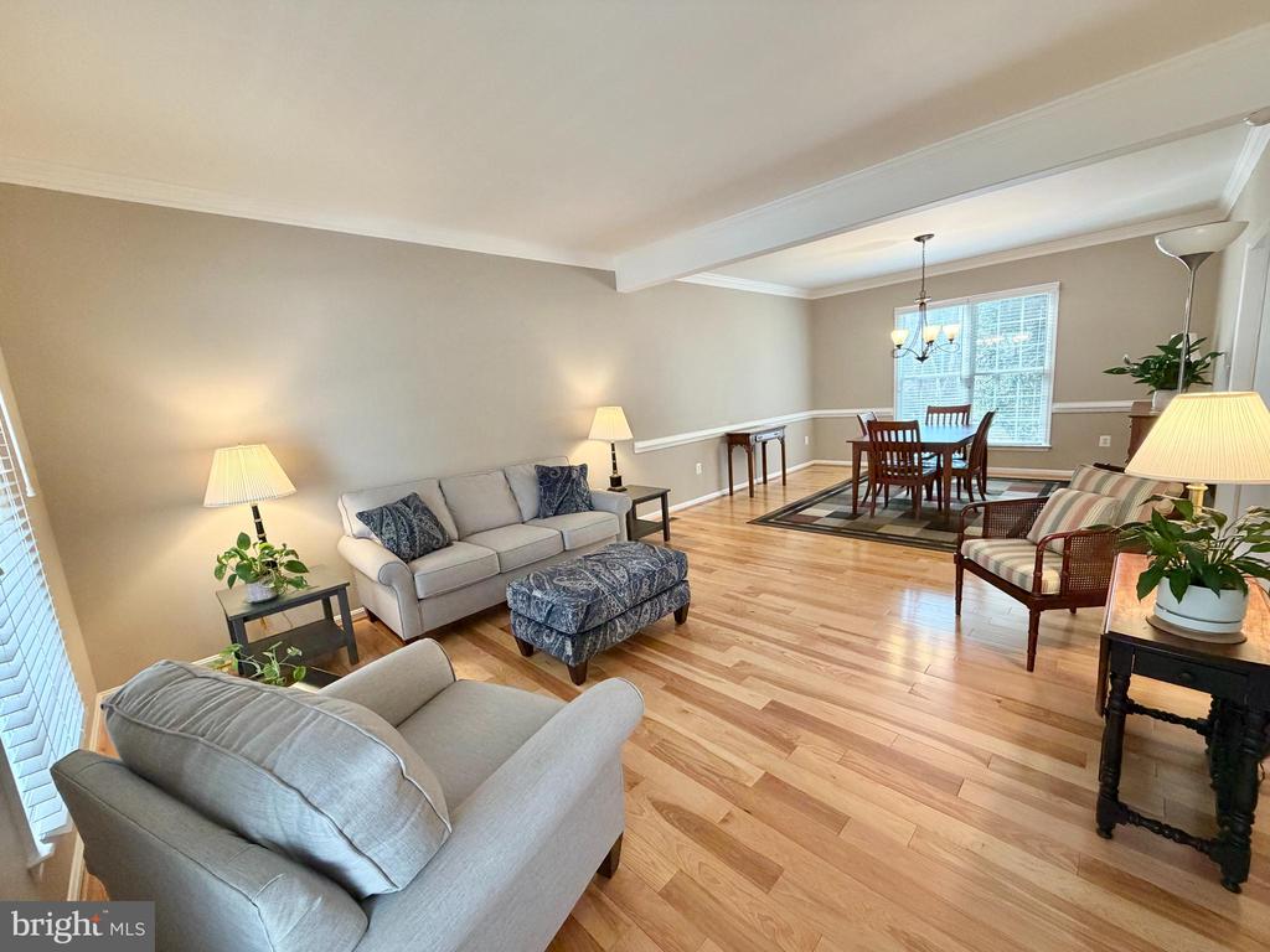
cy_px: 476
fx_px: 514
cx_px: 635
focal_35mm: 14
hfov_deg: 102.1
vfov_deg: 85.7
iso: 320
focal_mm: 2.22
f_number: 2.2
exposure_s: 1/120
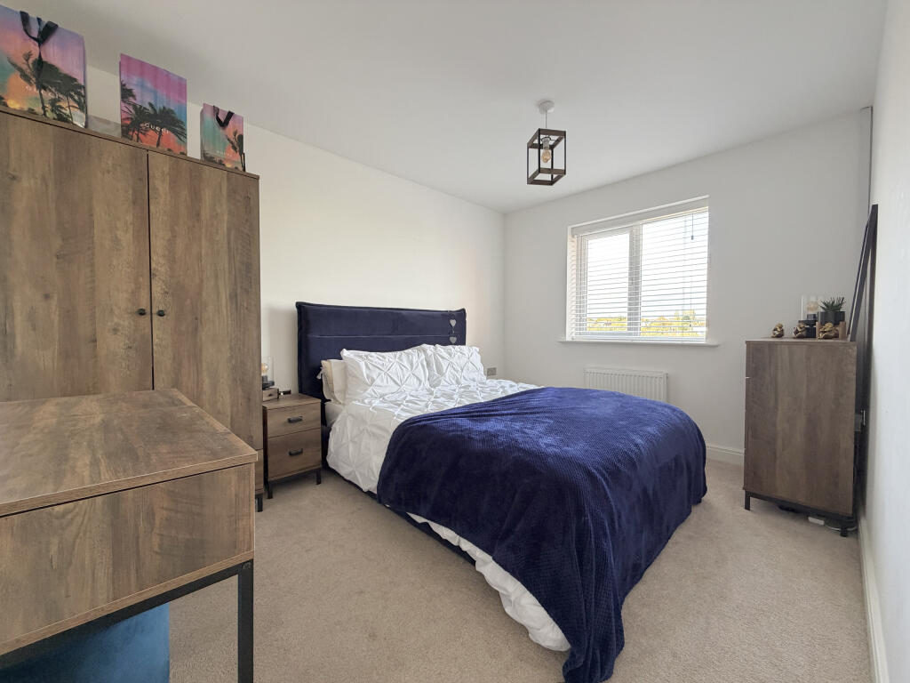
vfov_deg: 85.7
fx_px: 368
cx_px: 455
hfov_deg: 102.1
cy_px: 342
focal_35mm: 14
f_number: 2.2
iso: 320
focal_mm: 2.22
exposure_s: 1/115
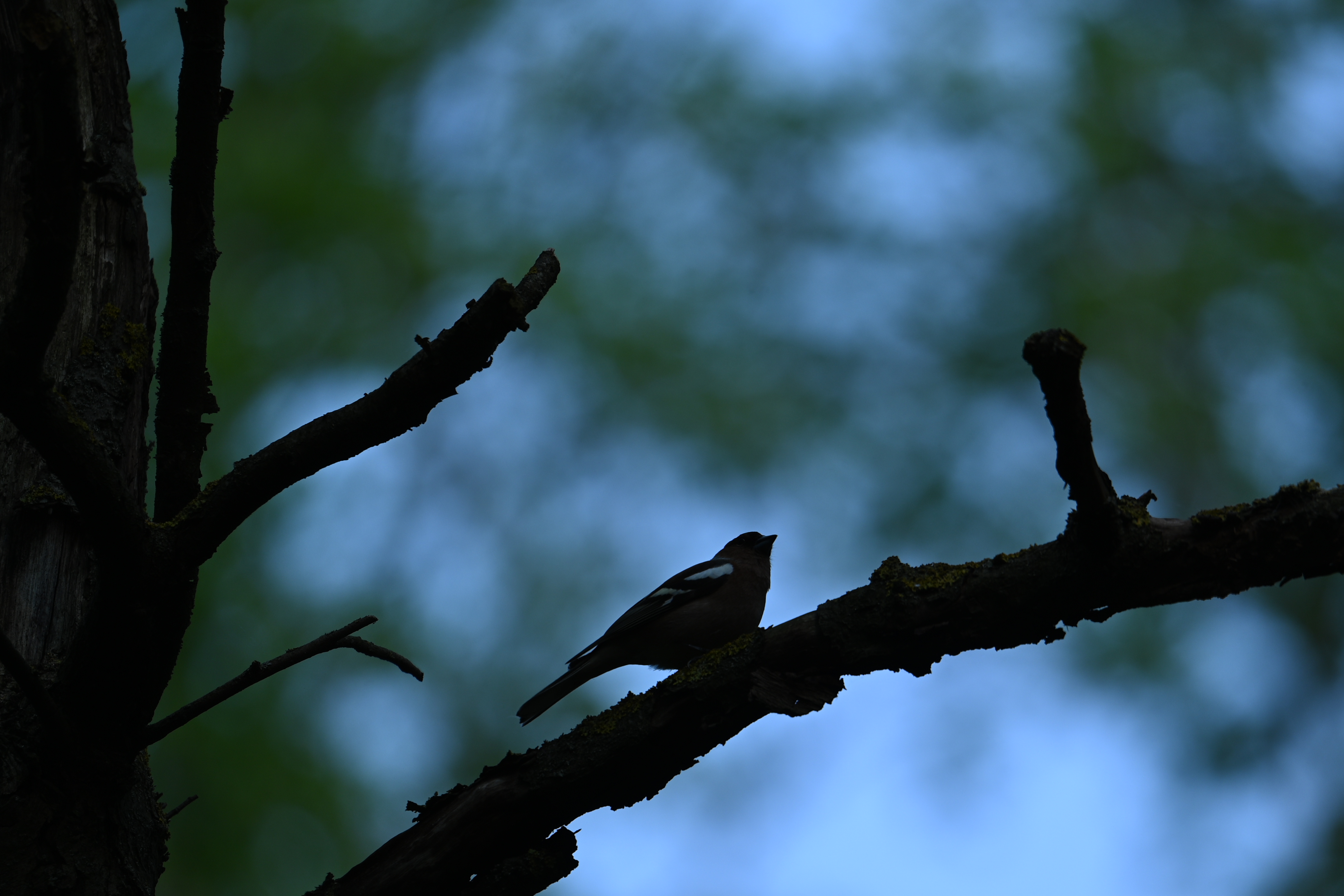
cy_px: 575
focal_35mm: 723
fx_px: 26991
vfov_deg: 1.9
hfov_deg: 2.9
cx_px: 816
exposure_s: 1/160
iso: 100
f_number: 6.7
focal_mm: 500
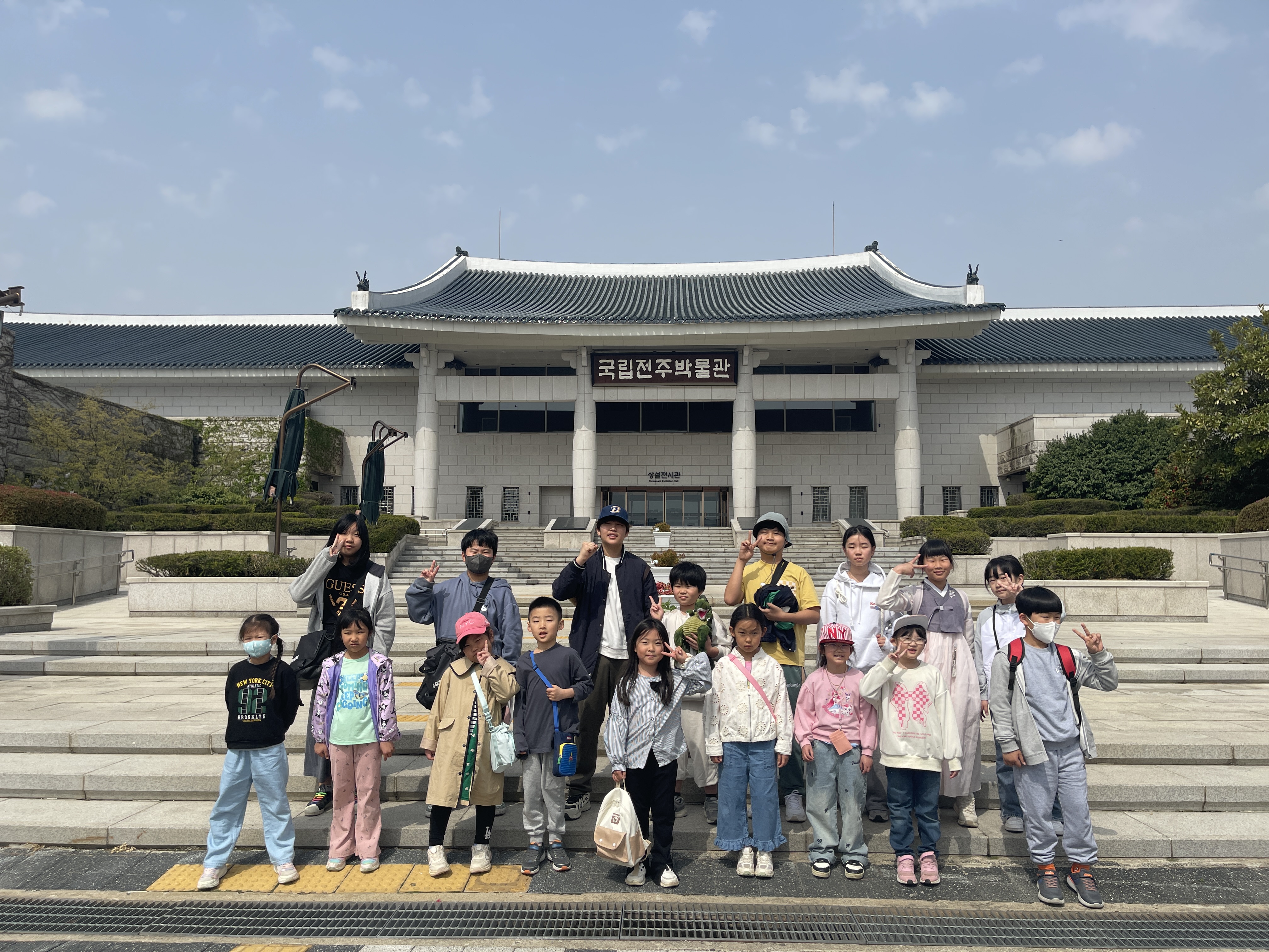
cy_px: 476
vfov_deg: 54.9
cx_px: 634
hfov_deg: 69.4
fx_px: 916
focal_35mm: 25
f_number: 1.6
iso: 32
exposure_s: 1/5128
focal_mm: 5.1
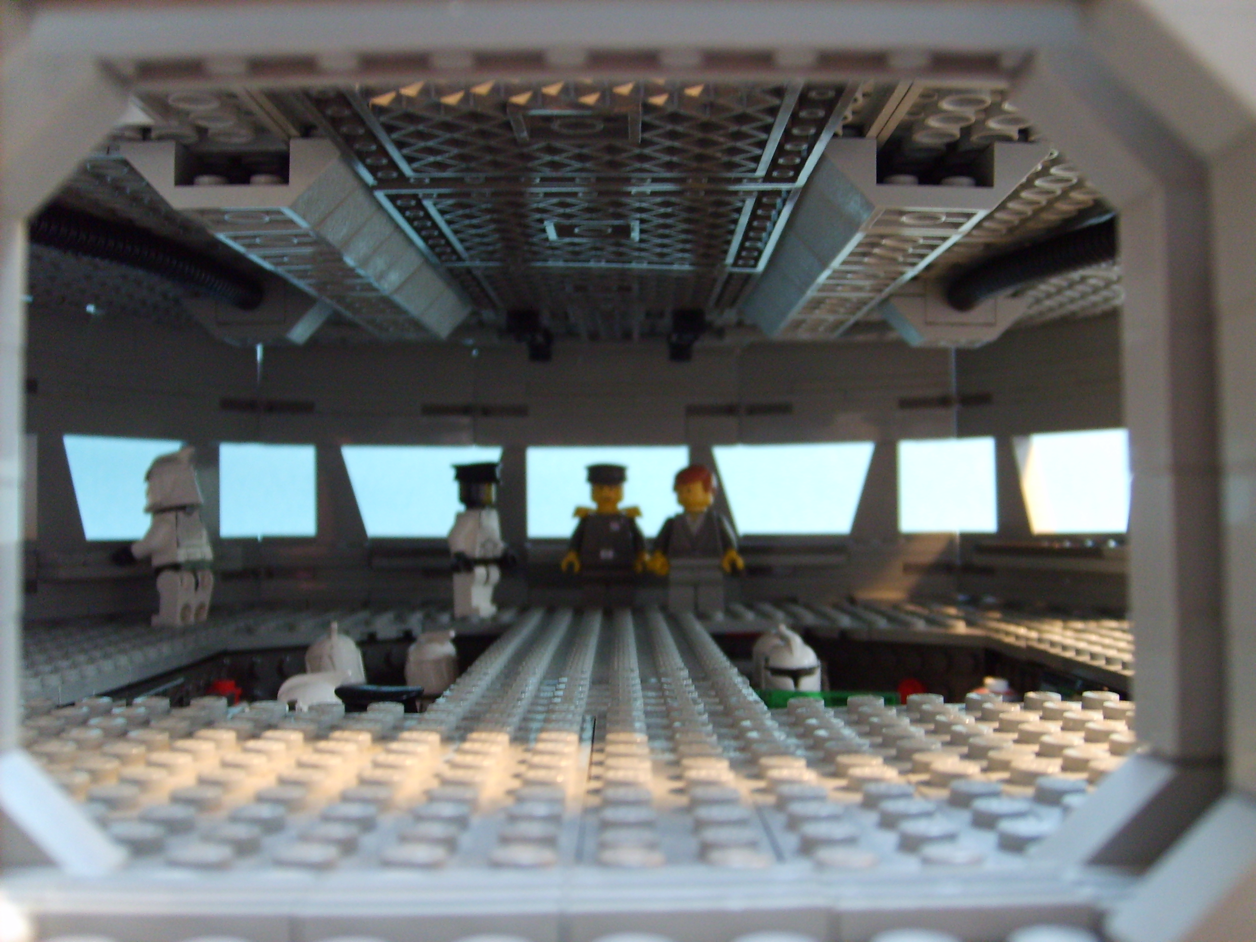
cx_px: 628
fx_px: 1270
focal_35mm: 35
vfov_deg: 40.7
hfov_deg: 52.6
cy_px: 471
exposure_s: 1/6
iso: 140
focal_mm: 5.8
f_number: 2.8
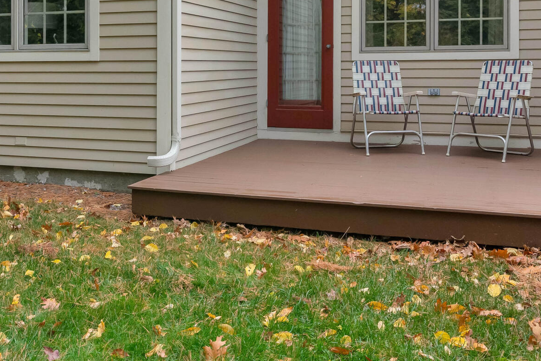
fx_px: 616
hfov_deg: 47.2
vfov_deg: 29.5
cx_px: 221
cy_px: -32
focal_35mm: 41
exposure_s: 1/250
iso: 800
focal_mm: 16
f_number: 8
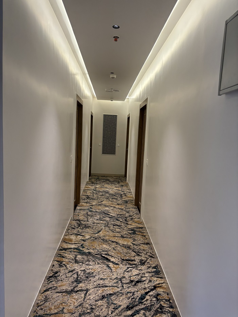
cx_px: 119
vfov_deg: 67.3
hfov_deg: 53.1
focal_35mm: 26
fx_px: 238
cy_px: 158
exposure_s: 1/100
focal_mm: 5.96
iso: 125
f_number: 1.6
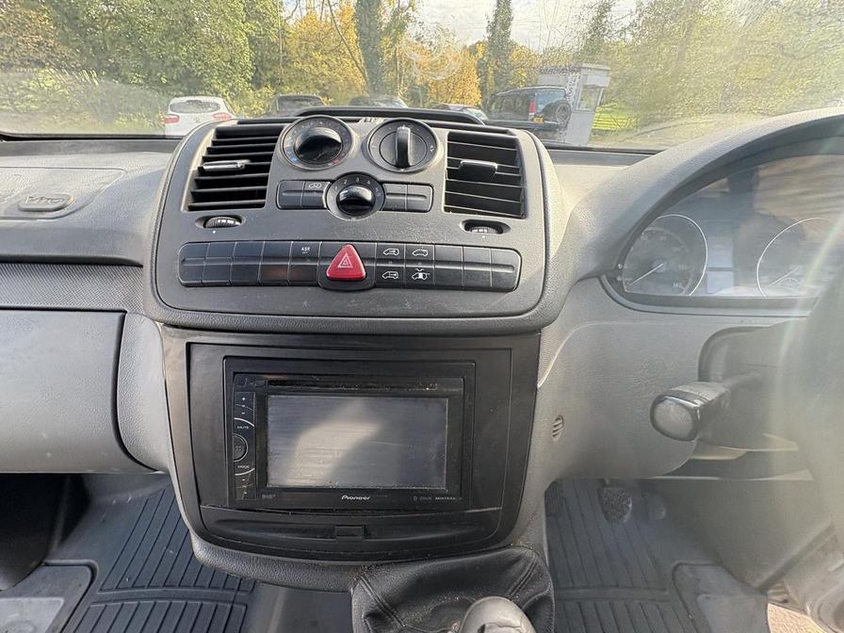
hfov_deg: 102.1
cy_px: 316
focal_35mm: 14
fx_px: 341
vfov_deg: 85.7
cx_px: 422
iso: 100
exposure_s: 1/134
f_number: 2.2
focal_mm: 2.22
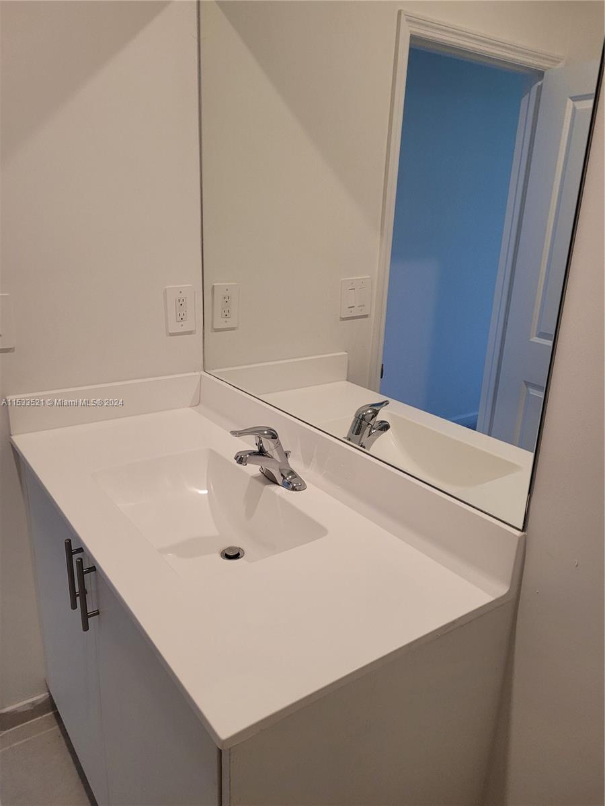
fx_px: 606
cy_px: 403
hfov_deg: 53.1
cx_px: 302
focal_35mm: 26
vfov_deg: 67.3
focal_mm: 5.4
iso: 250
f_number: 1.8
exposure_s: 1/120
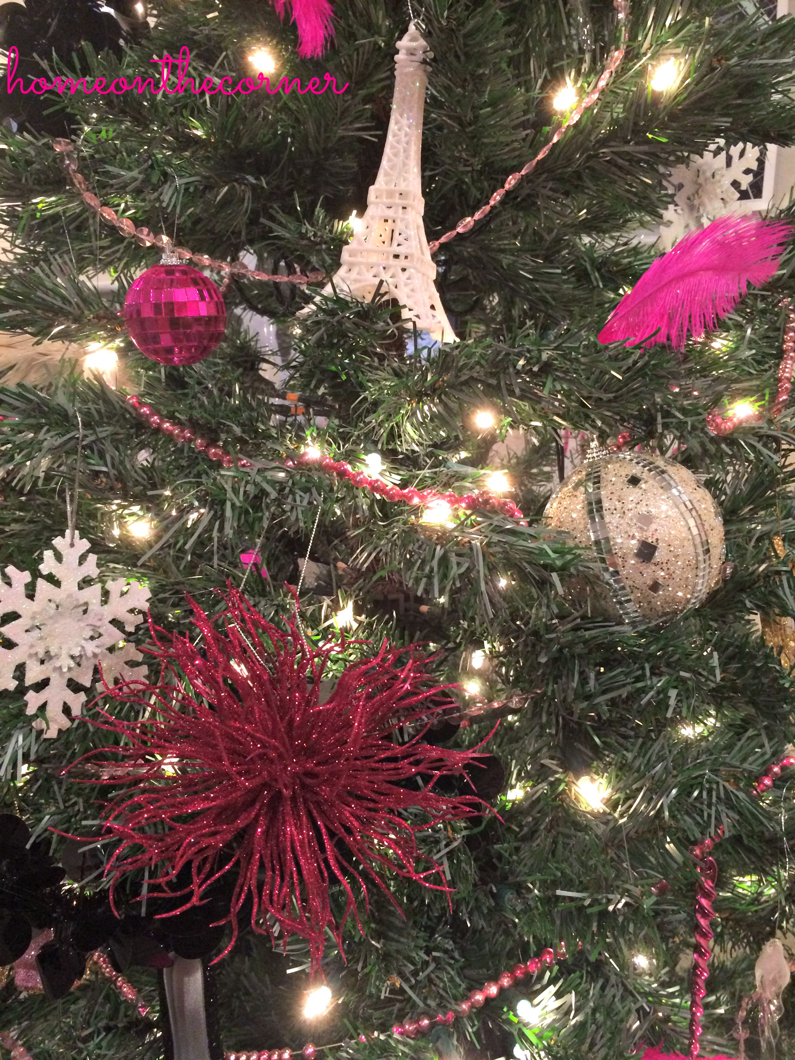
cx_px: 398
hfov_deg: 48.2
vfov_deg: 61.7
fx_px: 888
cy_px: 530
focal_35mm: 29
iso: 250
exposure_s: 1/30
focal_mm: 4.15
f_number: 2.2
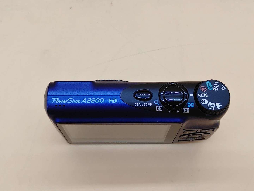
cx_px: 127
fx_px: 338
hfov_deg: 41.2
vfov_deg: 31.5
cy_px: 96
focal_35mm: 46
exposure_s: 1/120
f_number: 1.8
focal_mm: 4.36
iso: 50
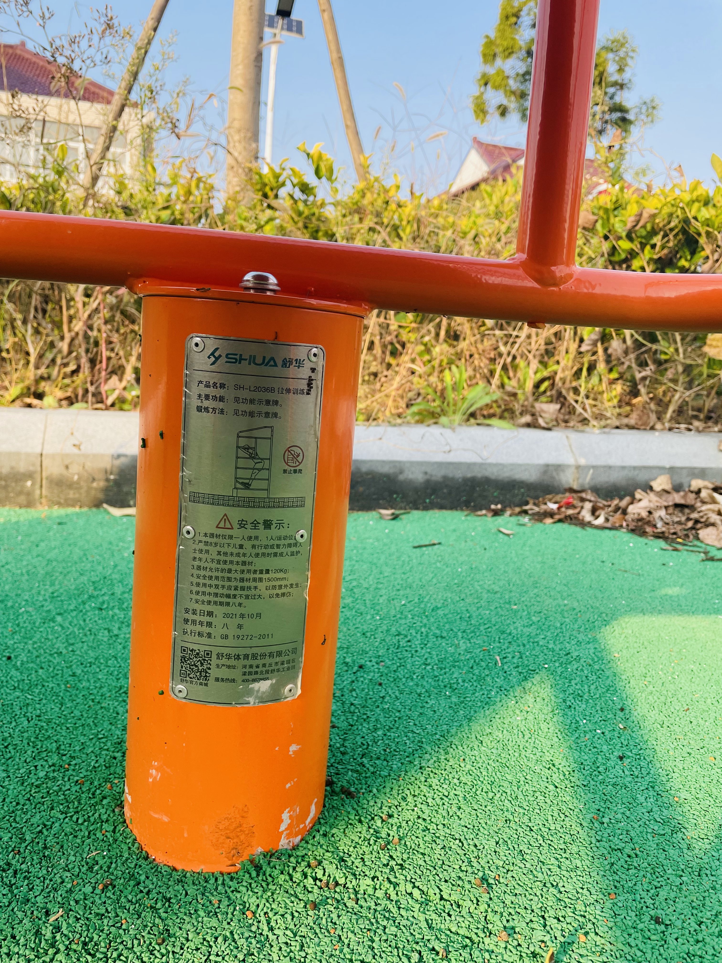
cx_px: 361
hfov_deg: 53.1
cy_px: 482
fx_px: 723
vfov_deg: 67.3
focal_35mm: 26
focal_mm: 4.2
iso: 32
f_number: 1.6
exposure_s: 1/647
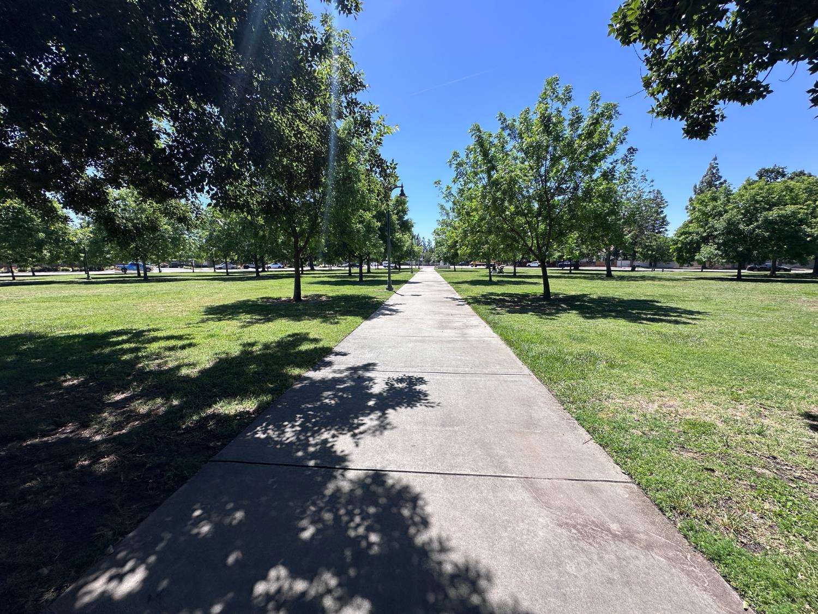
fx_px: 331
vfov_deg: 85.7
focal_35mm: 14
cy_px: 307
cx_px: 409
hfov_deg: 102.1
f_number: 2.2
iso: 50
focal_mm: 2.22
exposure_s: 1/1366
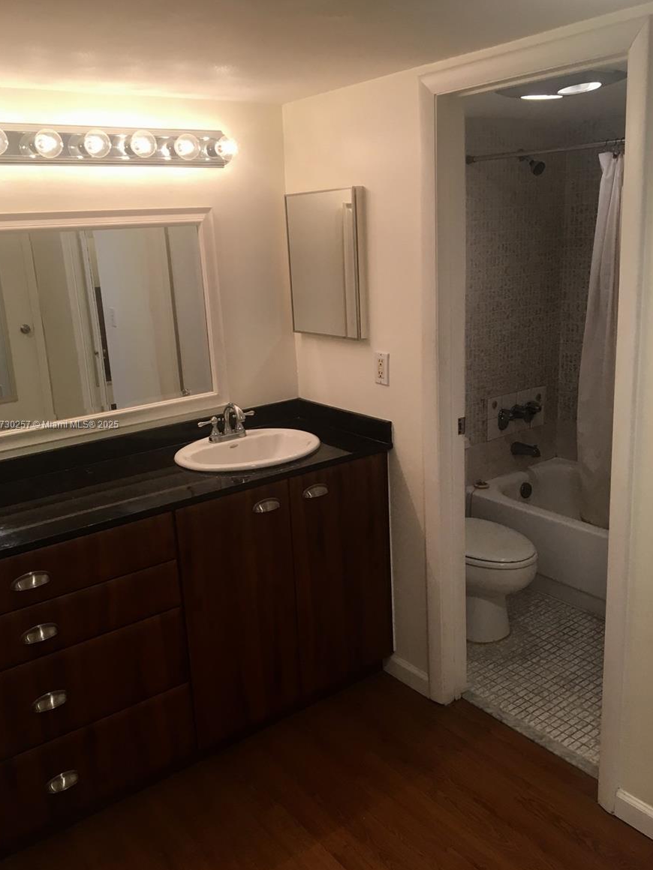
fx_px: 755
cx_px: 319
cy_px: 425
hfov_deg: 46.8
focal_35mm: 30
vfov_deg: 60.0
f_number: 2.2
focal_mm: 4.15
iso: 25
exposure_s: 1/30
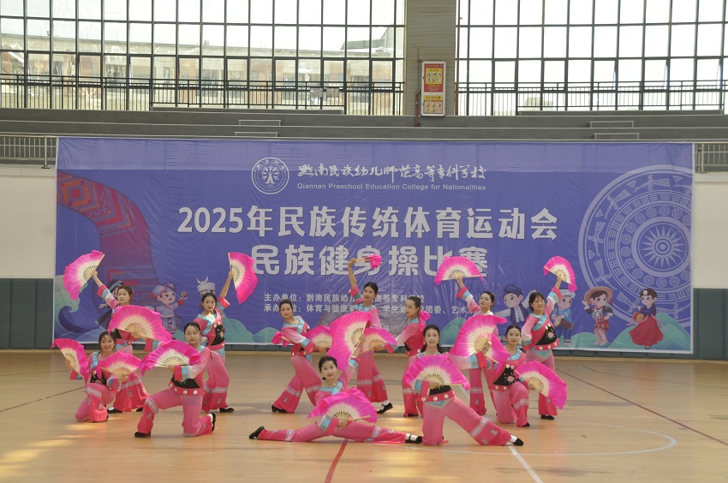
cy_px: 242
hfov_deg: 35.1
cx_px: 364
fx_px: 1151
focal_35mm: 57
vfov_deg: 23.7
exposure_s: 1/200
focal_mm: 38
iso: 800
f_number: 7.1
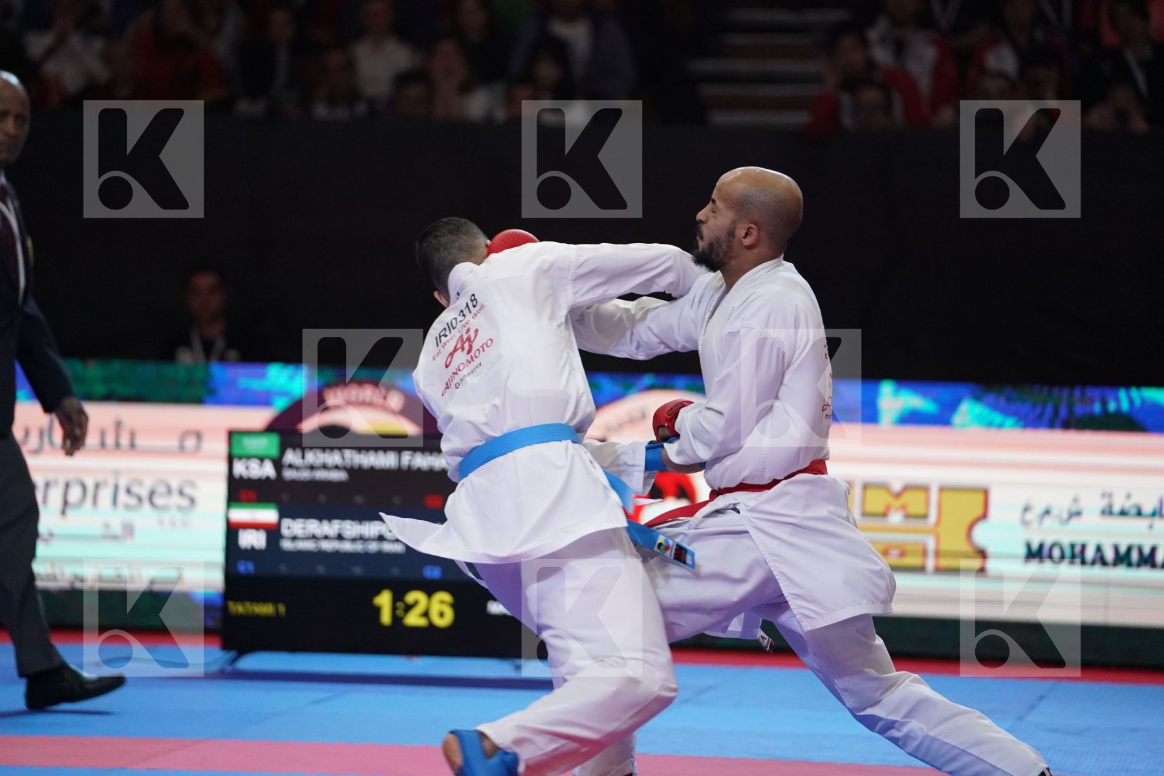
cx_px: 582
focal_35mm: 170
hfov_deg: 12.1
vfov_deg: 8.1
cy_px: 388
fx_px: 5496
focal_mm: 170
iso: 4000
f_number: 2.8
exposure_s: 1/1000
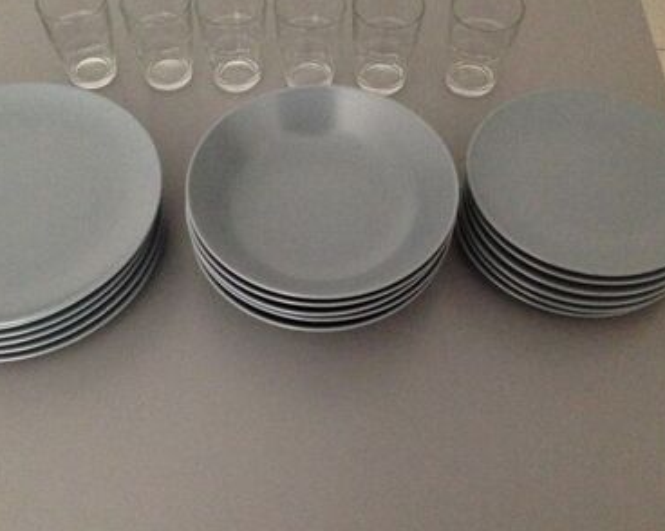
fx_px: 826
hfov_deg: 43.7
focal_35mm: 42
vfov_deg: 35.6
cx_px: 280
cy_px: 253
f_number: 2.4
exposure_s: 1/15
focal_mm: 4.12
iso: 800
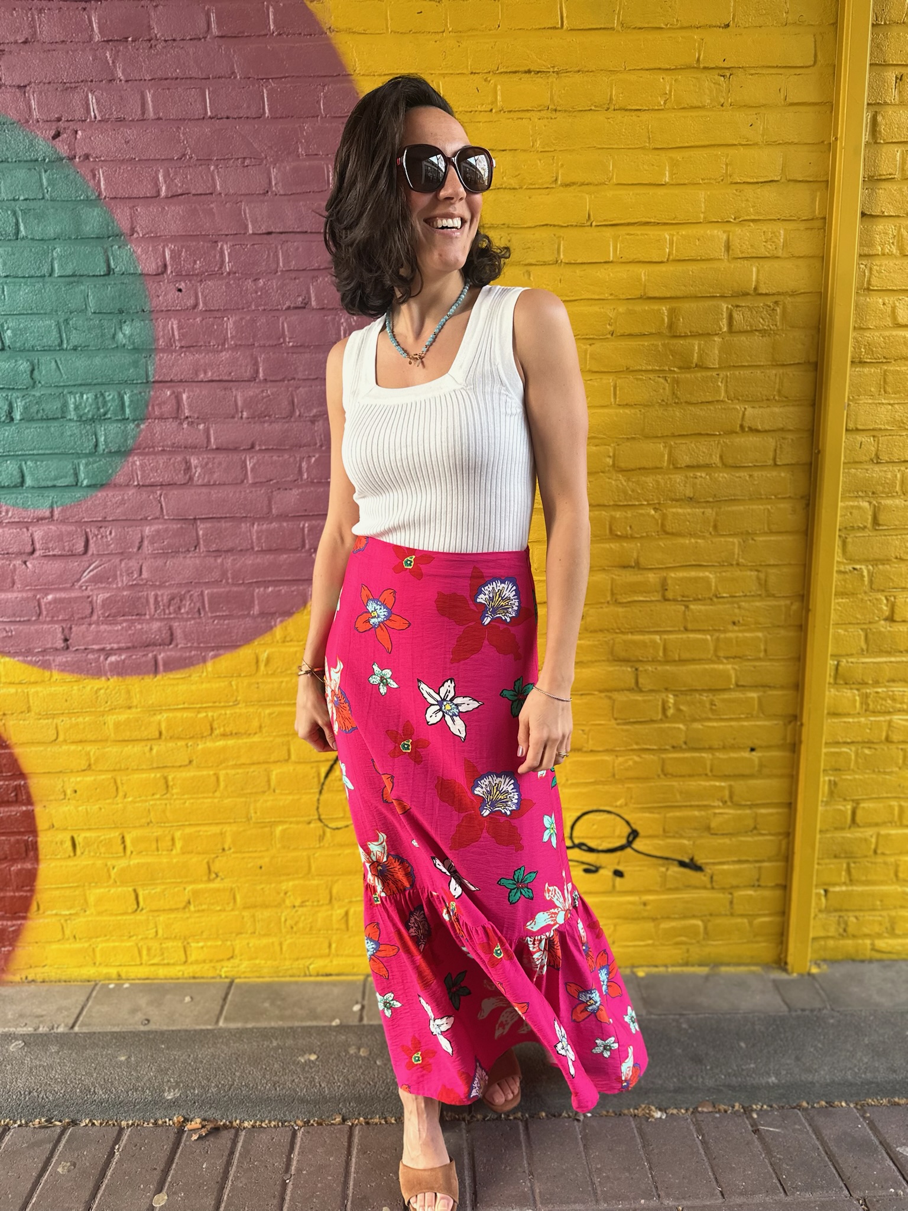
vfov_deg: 71.6
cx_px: 454
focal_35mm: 24
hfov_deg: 56.8
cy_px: 606
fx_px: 839
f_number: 1.78
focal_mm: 6.86
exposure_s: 1/121
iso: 160
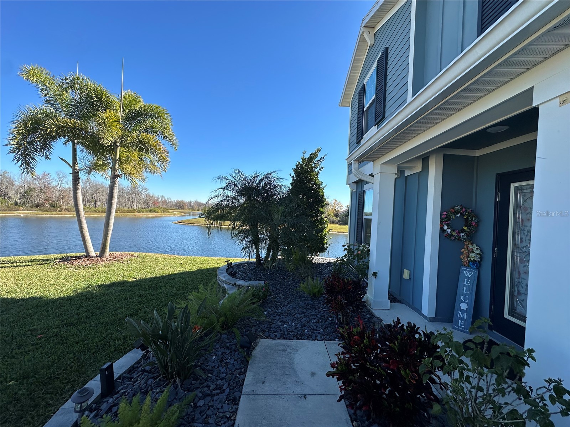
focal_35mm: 14
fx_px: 231
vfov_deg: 85.7
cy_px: 214
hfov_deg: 102.1
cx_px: 285
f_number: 2.2
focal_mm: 2.22
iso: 40
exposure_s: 1/1092
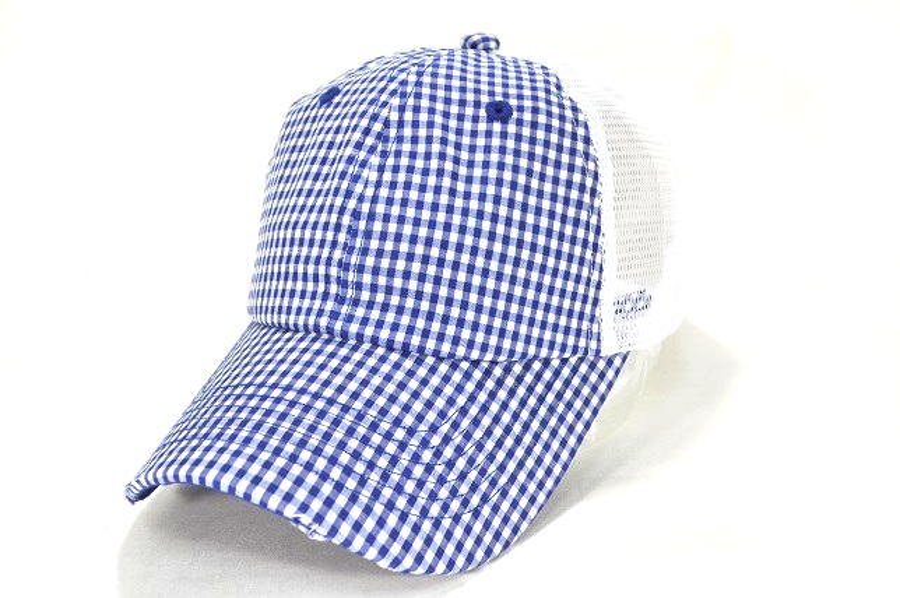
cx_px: 450
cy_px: 299
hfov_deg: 46.4
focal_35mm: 42
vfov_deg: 31.8
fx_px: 1049
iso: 200
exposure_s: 1/200
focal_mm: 28
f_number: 7.1
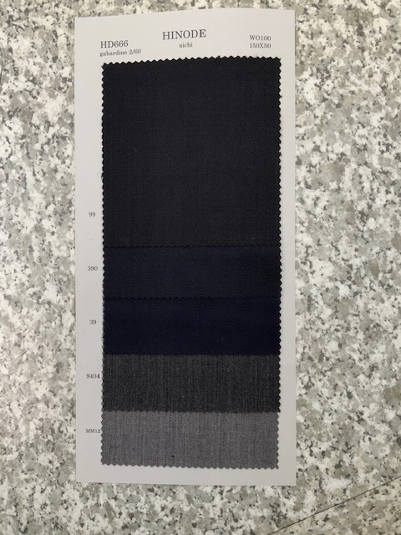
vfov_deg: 61.7
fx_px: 448
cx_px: 200
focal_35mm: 29
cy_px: 268
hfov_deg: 48.2
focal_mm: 3
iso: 100
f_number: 1.8
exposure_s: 1/60
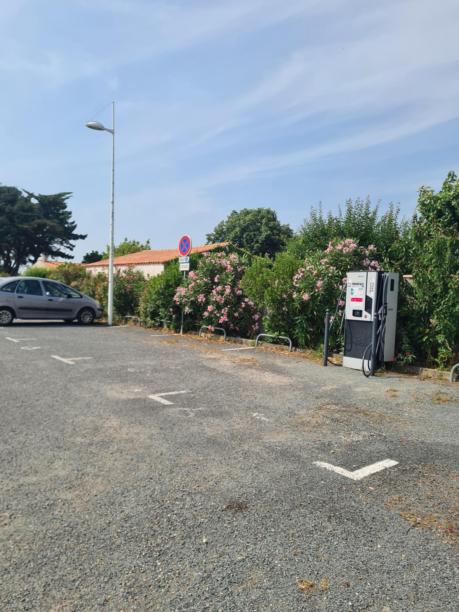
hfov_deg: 51.4
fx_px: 477
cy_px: 303
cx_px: 232
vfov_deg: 65.3
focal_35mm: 27
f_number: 1.8
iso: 50
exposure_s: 1/2760
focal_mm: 5.4
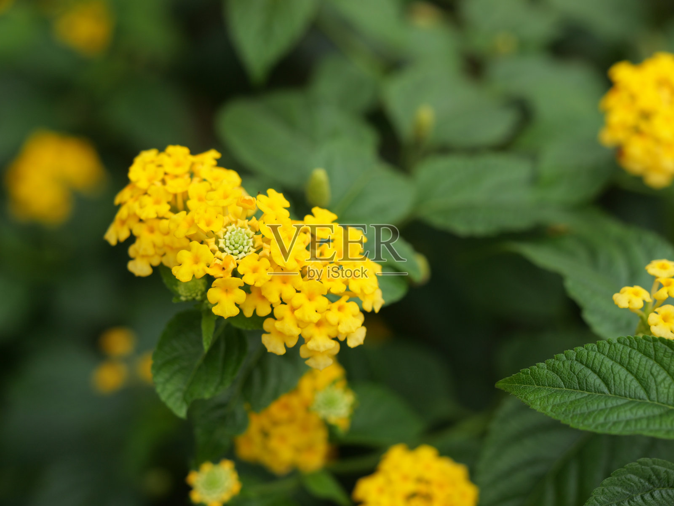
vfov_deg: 12.3
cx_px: 337
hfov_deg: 16.4
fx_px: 2336
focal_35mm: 120
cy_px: 253
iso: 100
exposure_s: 1/200
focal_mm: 60
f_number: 2.8
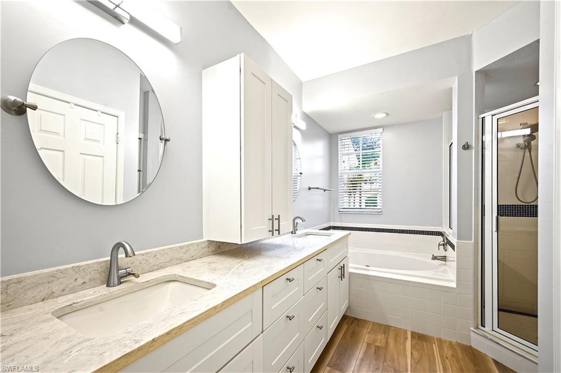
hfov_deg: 104.3
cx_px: 280
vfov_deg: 81.1
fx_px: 218
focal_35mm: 14
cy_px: 186
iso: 100
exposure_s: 1/4
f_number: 8
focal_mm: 14
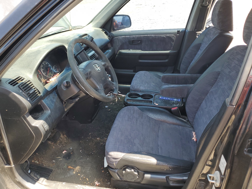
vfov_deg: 53.1
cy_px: 94
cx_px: 126
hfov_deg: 67.3
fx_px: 189
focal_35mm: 26
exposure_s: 1/278
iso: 50
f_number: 1.5
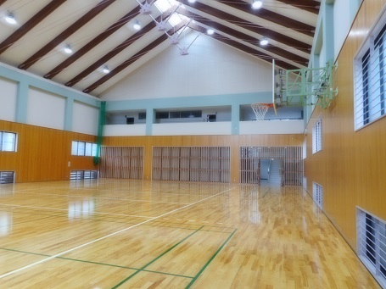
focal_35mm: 25
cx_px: 193
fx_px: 279
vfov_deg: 54.9
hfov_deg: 69.4
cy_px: 144
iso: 160
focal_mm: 4.5
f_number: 3.7
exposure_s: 1/30
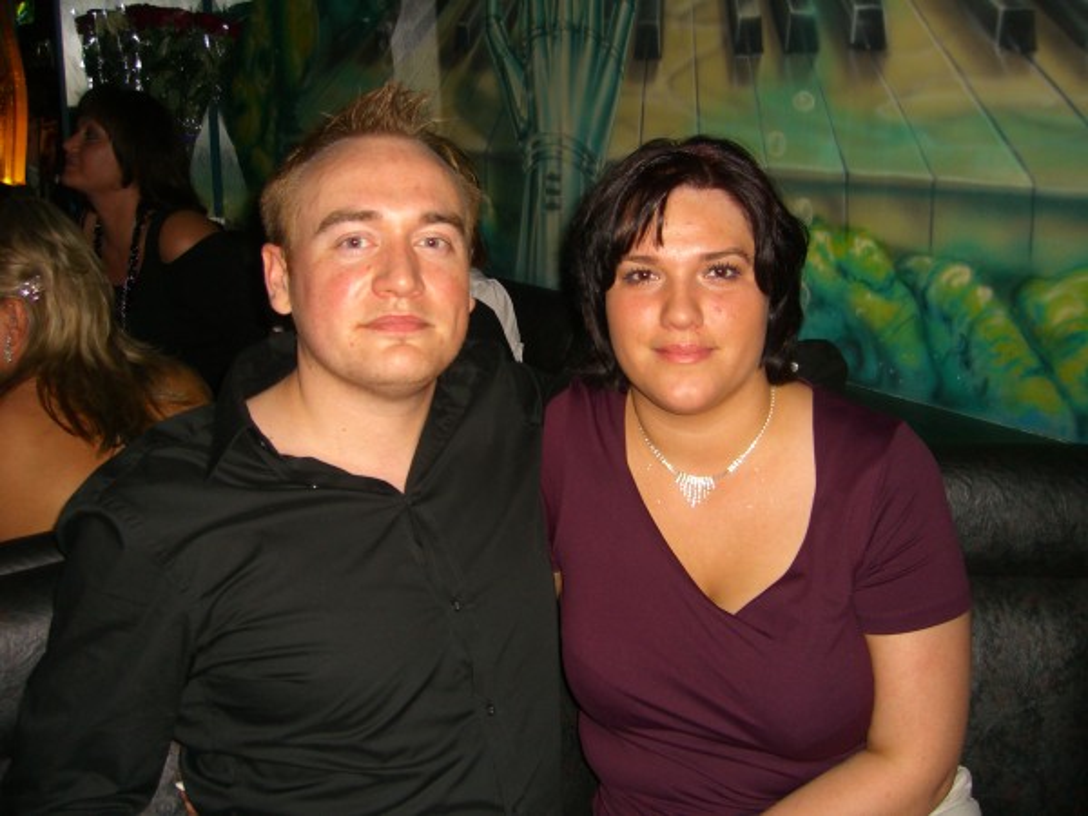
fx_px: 1194
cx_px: 544
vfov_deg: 37.7
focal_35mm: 38
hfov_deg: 49.0
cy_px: 408
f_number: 2.8
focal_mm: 7.9
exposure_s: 1/60
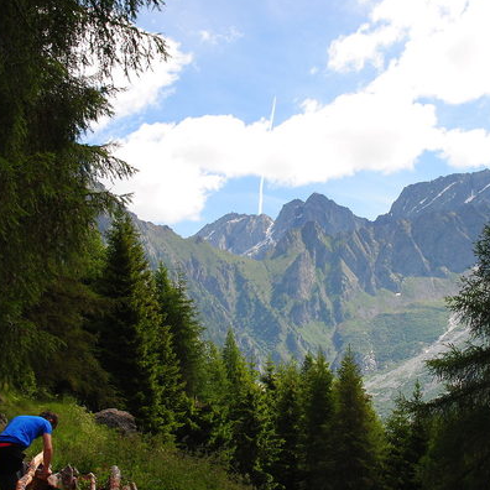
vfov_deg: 25.5
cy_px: 244
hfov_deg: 25.4
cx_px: 320
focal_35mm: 68
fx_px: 1083
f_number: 10
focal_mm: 35
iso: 200
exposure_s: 1/200
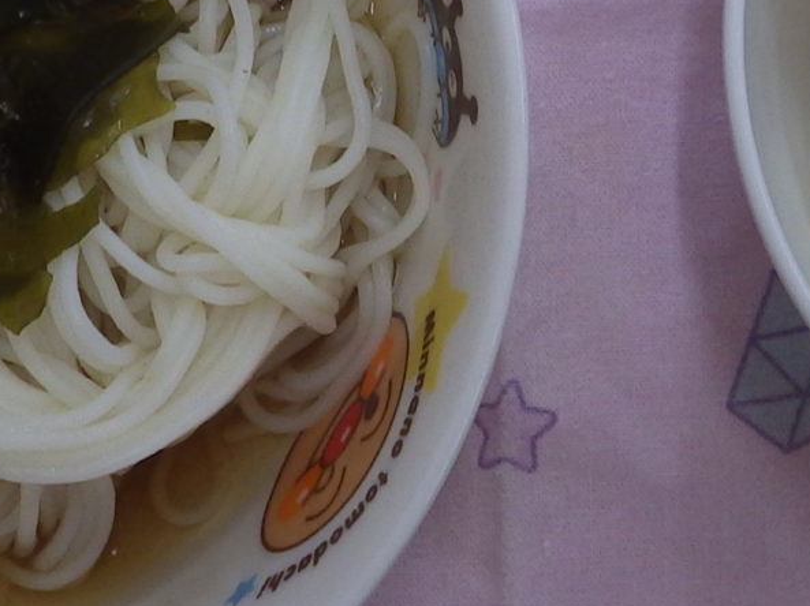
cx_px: 525
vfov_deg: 13.3
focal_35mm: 108
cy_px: -153
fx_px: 2526
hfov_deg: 18.2
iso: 125
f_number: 2.8
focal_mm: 4.5
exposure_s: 1/50
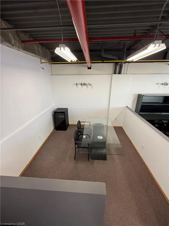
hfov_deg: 85.7
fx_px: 91
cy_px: 113
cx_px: 84
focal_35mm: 14
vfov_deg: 102.1
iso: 200
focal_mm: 2.22
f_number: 2.2
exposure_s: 1/120
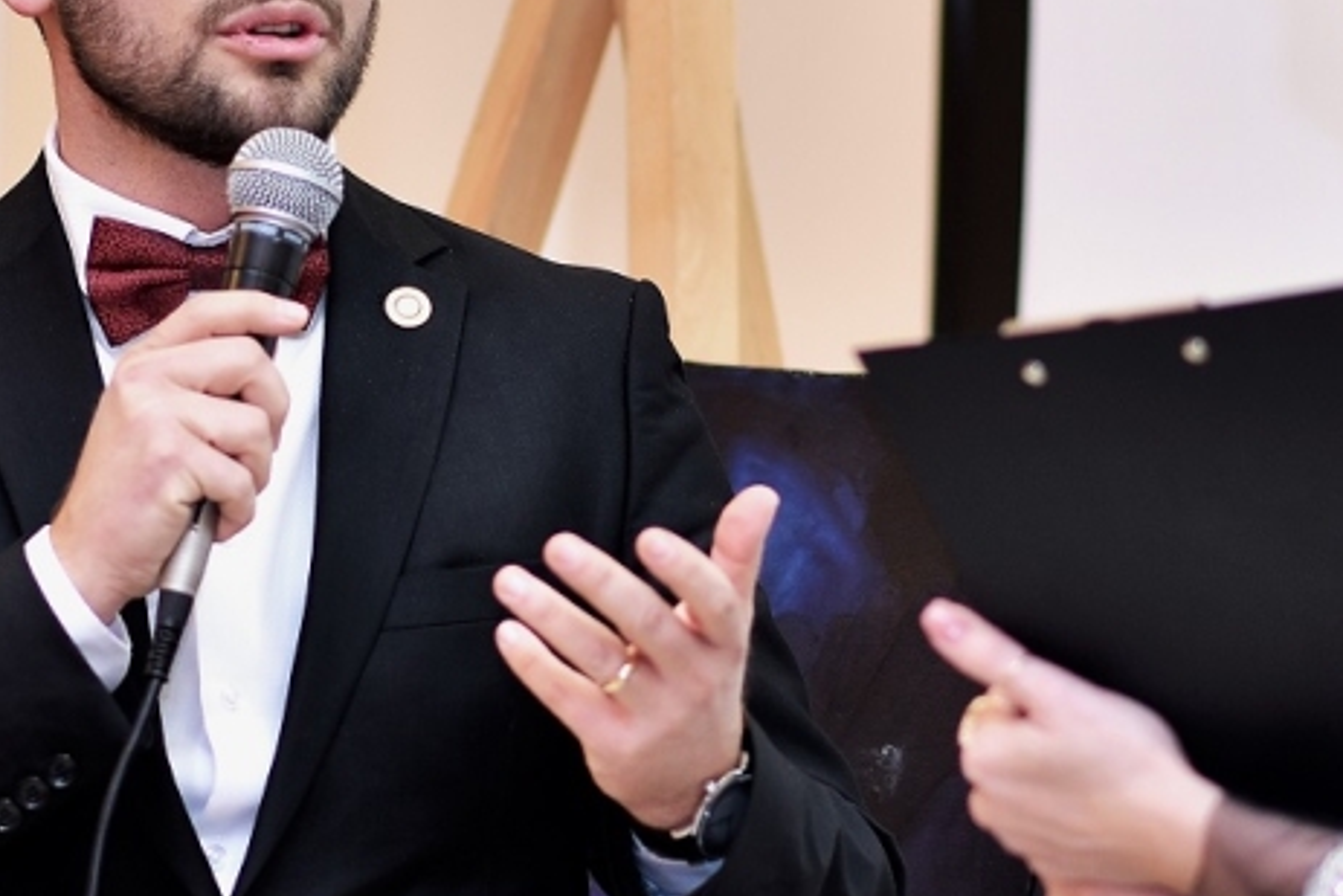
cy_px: 364
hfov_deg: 8.0
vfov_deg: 5.4
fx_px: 9590
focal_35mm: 257
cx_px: 476
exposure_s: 1/125
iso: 400
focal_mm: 85
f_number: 2.2
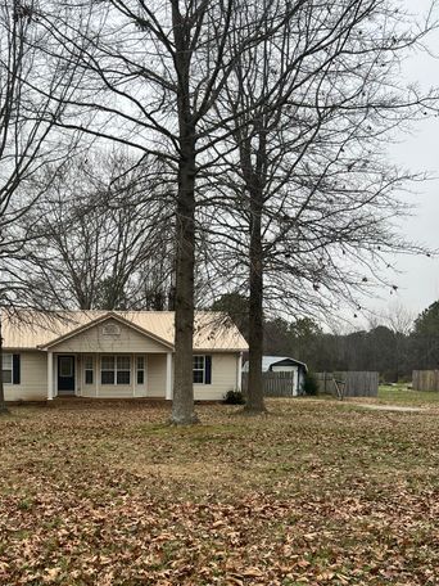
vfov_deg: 48.0
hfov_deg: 37.0
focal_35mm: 38
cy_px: 398
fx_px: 643
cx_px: 123
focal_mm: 5.7
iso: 50
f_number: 1.5
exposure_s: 1/528
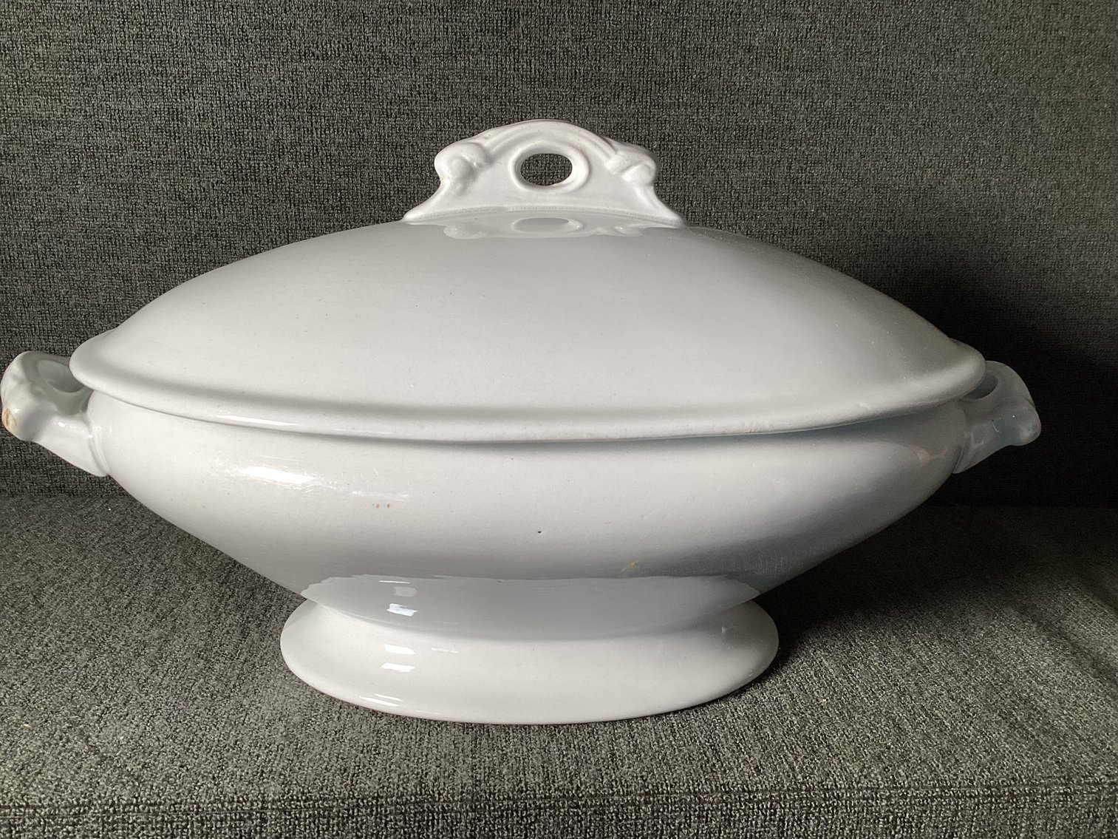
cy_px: 420
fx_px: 1001
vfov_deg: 45.4
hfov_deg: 58.3
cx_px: 559
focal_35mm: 31
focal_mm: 3.3
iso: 64
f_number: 2.4
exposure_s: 1/100
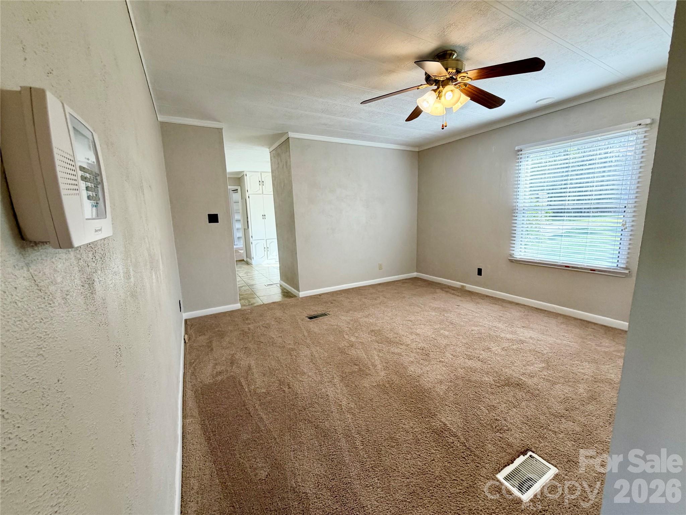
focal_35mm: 14
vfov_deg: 85.7
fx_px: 277
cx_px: 343
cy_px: 258
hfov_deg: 102.1
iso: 160
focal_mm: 2.22
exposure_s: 1/120
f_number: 2.2
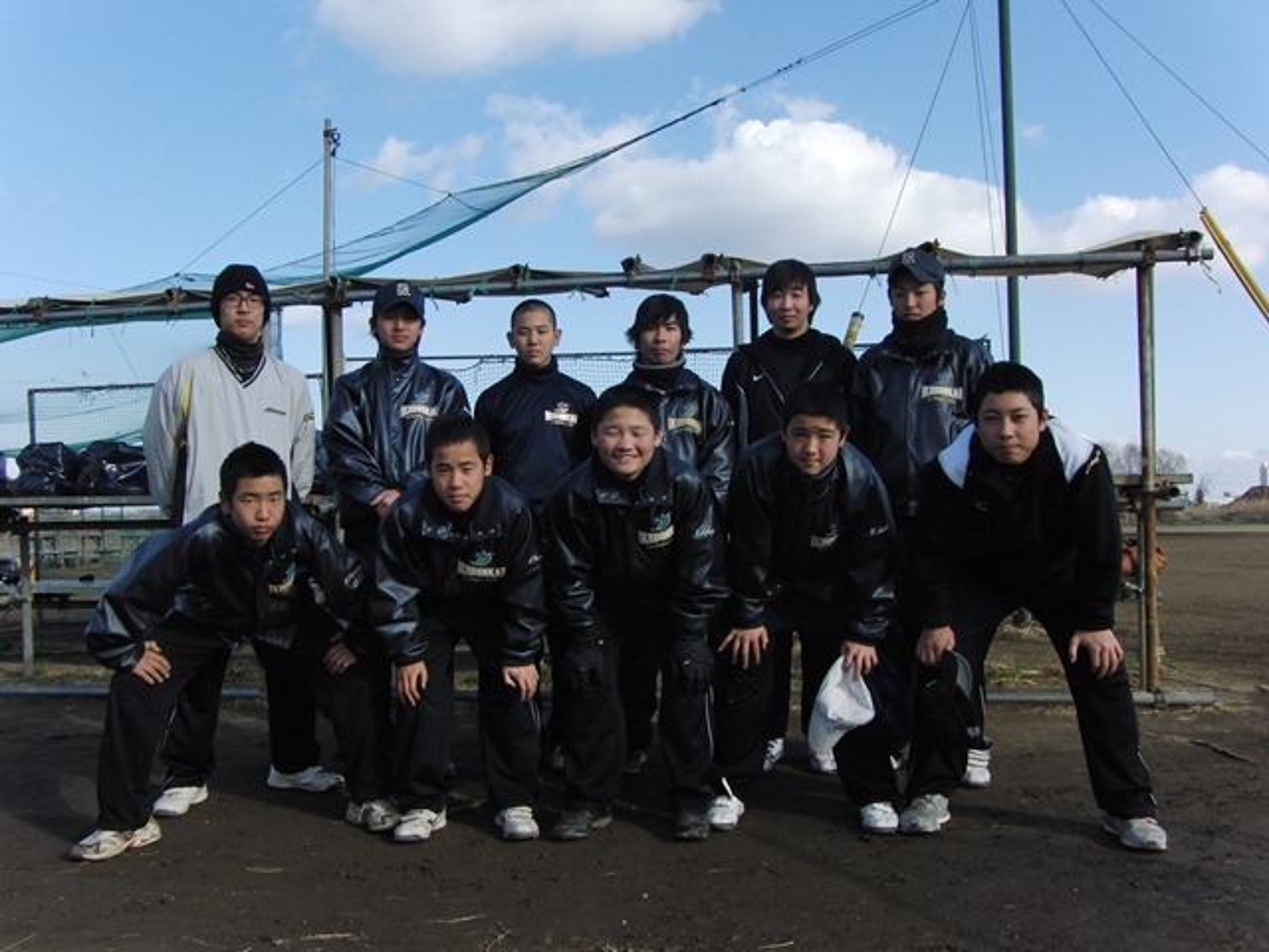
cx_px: 634
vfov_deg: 42.9
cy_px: 476
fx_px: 1210
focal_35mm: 33
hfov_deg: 55.4
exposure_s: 1/640
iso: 100
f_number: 4.2
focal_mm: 5.9
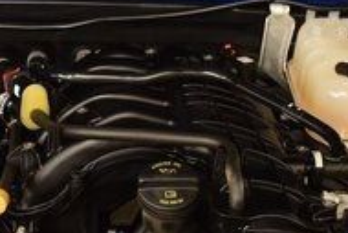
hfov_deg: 16.8
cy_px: 243
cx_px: 86
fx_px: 1171
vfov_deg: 11.2
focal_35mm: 121
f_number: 5
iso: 1600
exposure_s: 1/15
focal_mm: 24
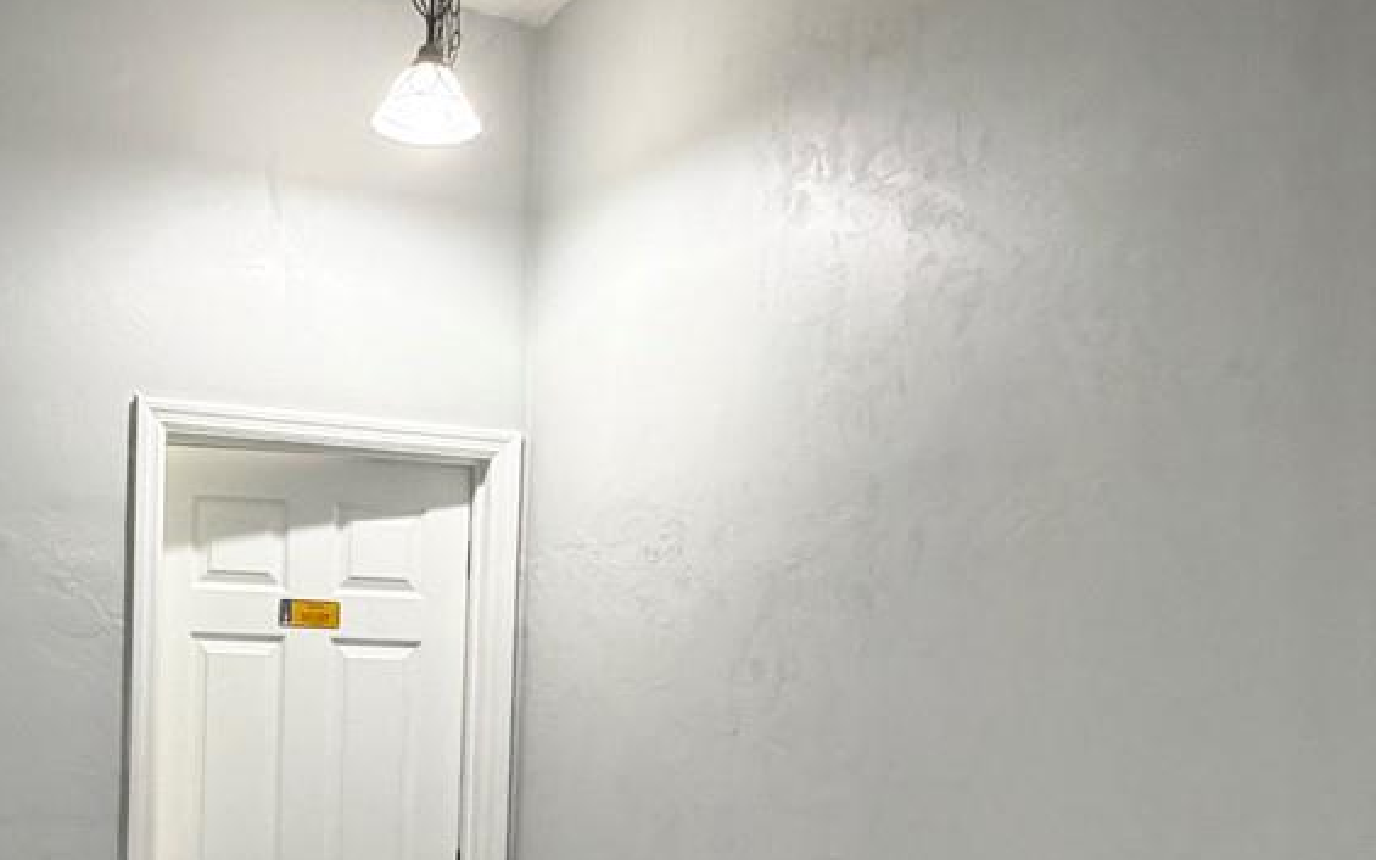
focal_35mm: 42
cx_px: 441
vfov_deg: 29.5
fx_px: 1575
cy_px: 736
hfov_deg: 46.3
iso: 320
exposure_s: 1/60
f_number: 2.2
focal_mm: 2.22
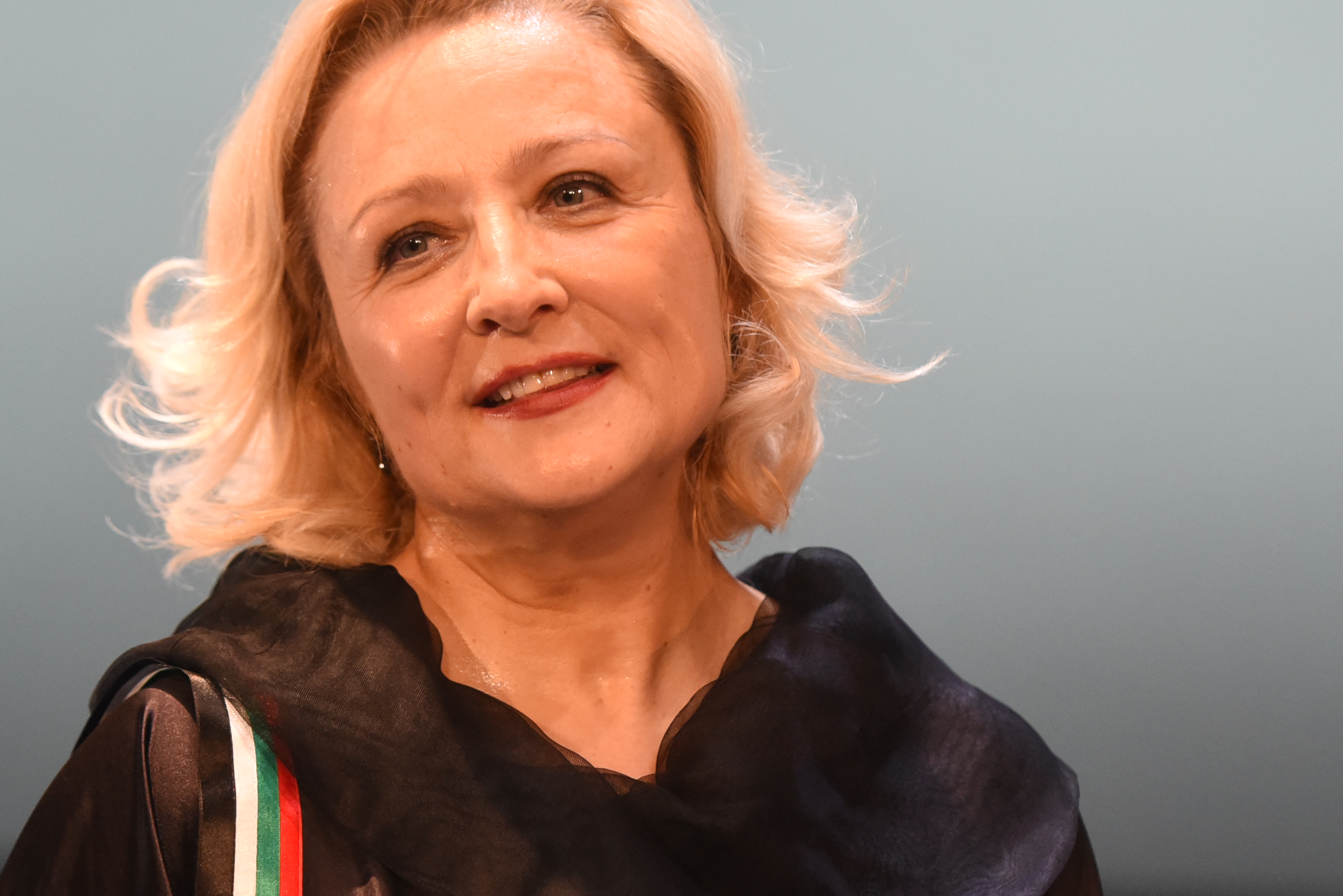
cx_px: 543
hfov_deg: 7.7
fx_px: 10002
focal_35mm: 268
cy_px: 564
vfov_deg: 5.1
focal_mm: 135
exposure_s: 1/500
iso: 3200
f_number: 2.8
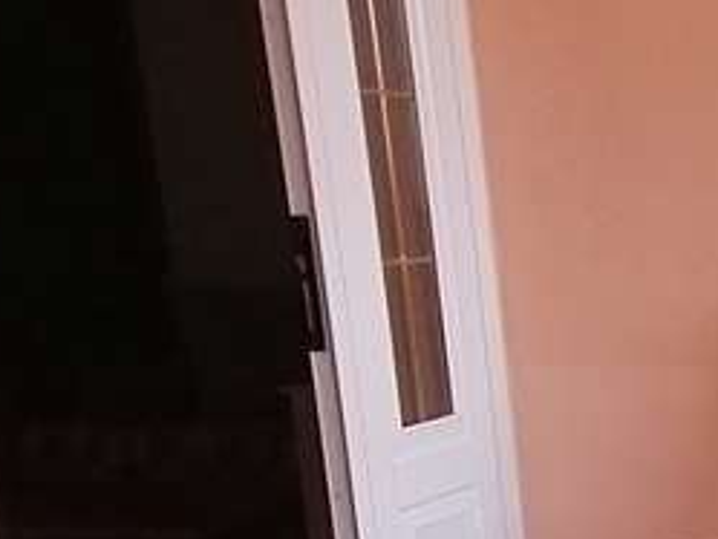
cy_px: 556
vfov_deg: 17.5
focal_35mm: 82
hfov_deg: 19.2
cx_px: 1223
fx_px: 1702
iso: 50
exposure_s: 1/317
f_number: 2.4
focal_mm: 2.7
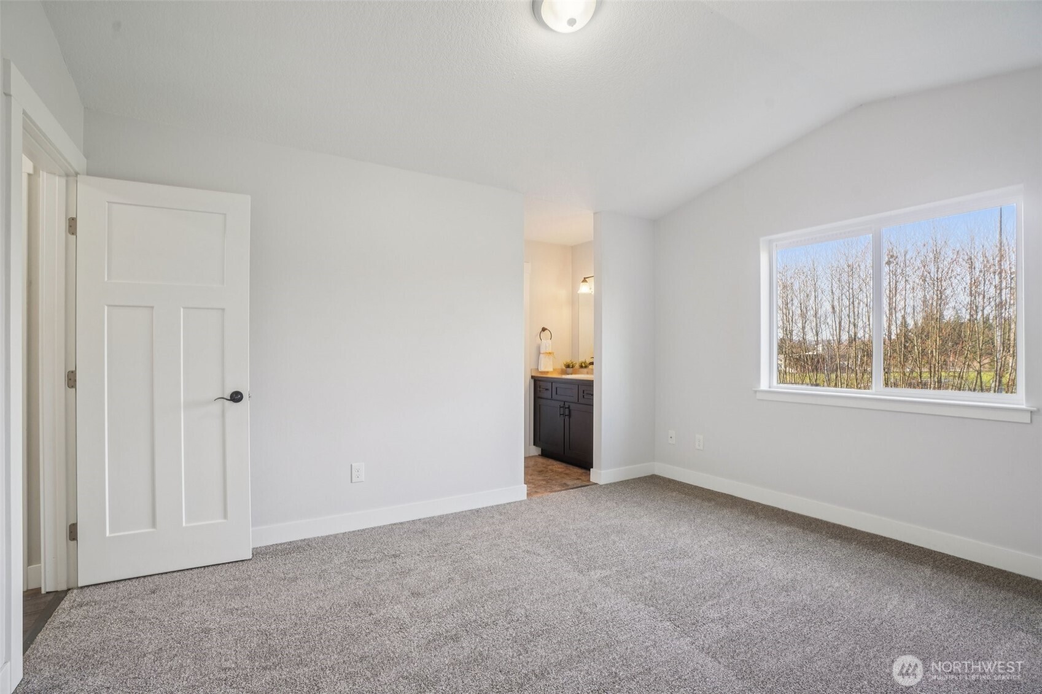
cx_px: 521
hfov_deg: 96.7
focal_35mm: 16
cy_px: 347
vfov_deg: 73.7
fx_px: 463
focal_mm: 16
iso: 400
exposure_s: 1/20
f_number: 8
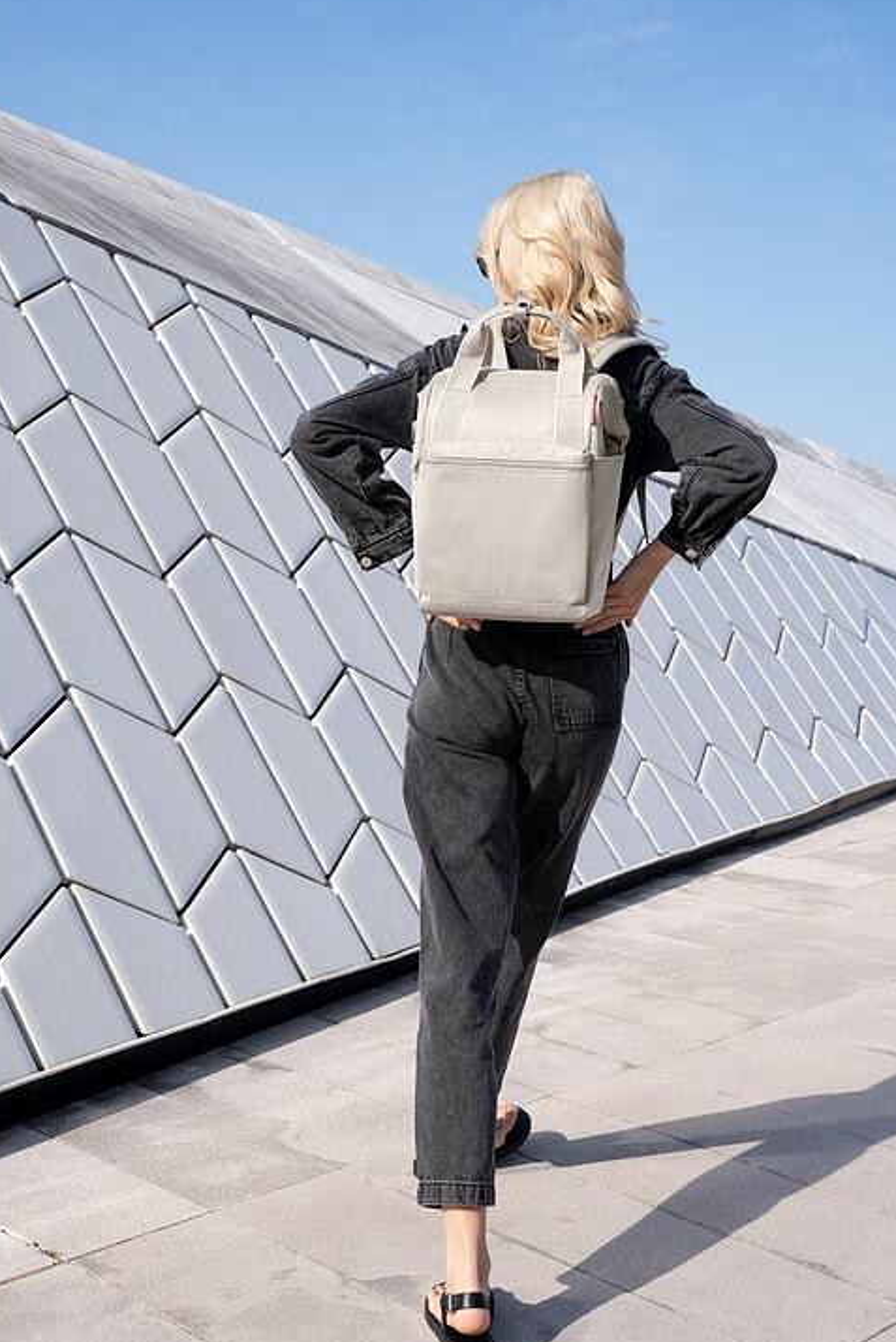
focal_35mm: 51
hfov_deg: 26.5
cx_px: 435
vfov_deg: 38.9
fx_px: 1901
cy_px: 666
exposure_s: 1/640
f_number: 6.3
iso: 125
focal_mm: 42
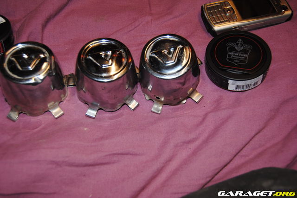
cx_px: 148
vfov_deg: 36.9
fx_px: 297
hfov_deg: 53.1
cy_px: 99
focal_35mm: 36
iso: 200
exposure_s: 1/60
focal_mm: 24
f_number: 3.8
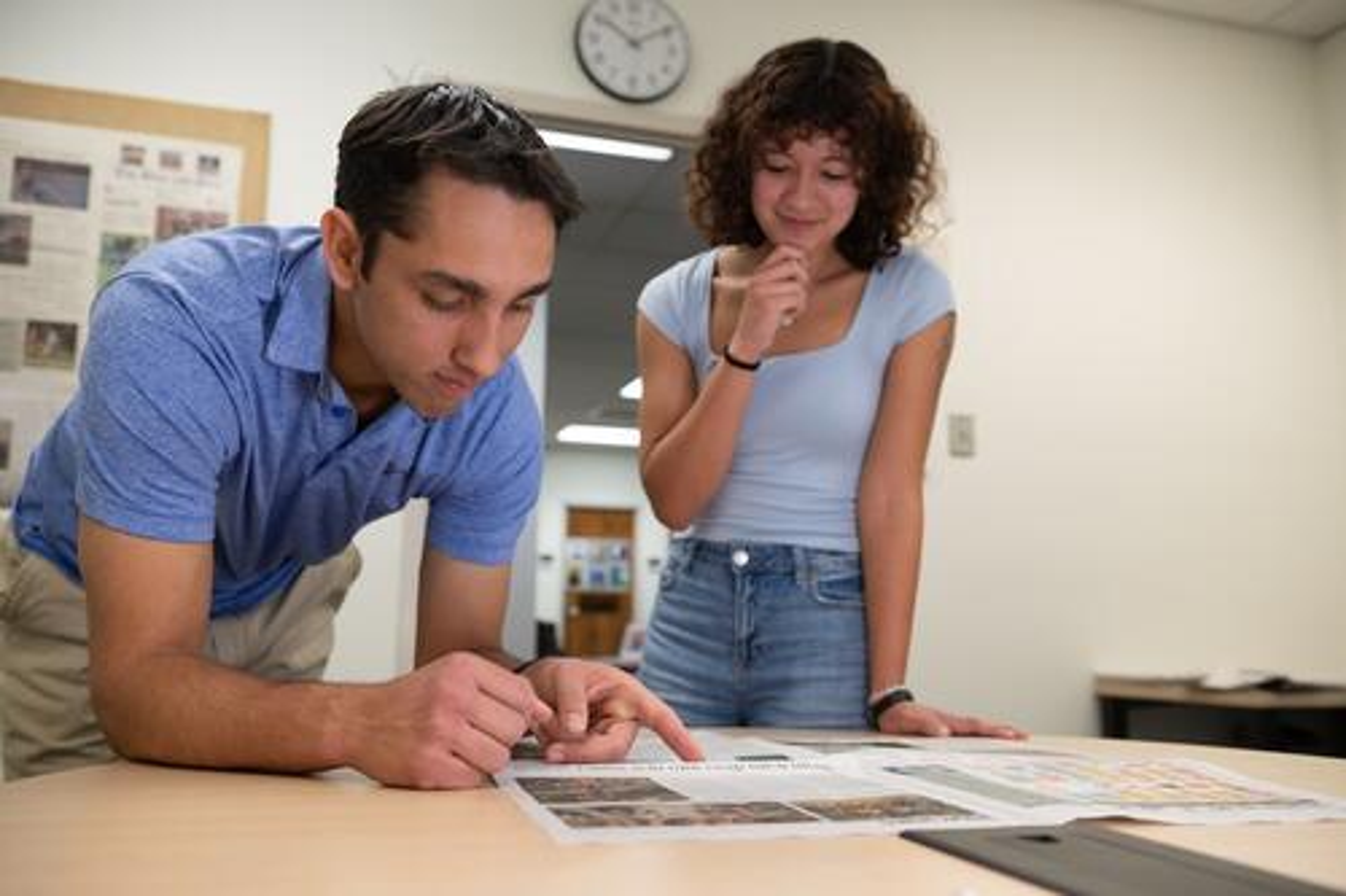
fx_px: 1196
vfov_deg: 41.1
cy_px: 448
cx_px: 673
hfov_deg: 58.7
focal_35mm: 32
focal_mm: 32
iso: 1000
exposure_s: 1/100
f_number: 4
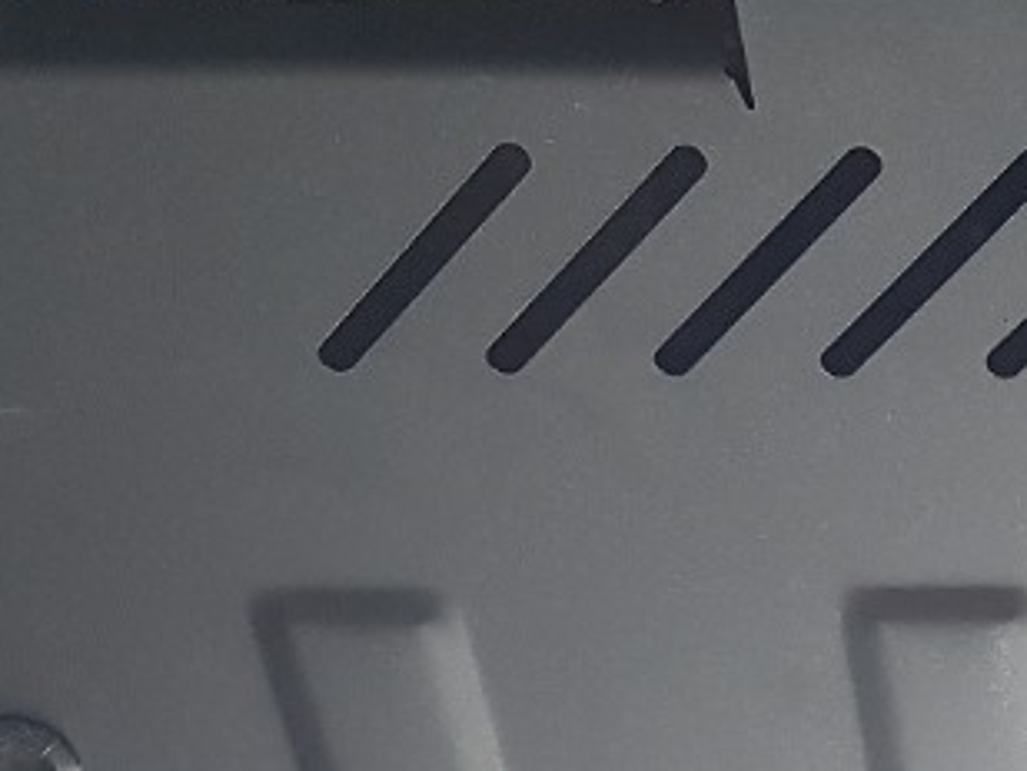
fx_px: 2998
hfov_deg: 17.6
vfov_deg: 14.3
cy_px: 842
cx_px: 1492
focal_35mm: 101
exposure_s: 1/33
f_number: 1.7
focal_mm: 4.2
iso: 160
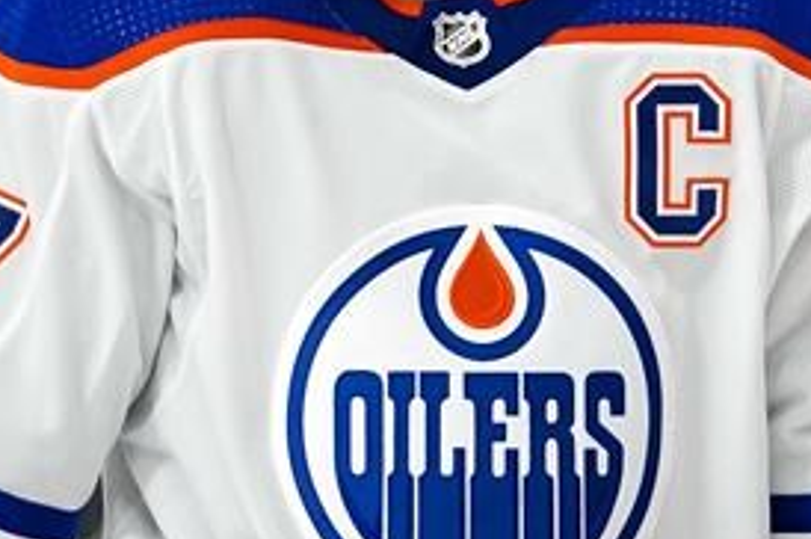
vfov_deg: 2.2
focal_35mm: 627
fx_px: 14108
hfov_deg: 3.3
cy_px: -37
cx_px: 272
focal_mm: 176
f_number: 3.2
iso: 3200
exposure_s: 1/2500
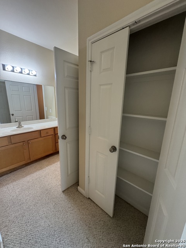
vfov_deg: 102.1
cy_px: 124
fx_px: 100
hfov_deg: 85.7
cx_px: 93
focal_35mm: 14
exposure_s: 1/60
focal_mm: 2.22
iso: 400
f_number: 2.2
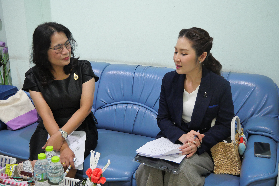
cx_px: 140
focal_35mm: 37
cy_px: 93
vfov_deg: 36.0
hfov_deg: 51.9
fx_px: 287
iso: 1600
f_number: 3.9
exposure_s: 1/50
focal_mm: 18
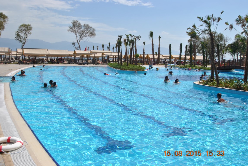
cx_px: 124
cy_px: 83
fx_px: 248
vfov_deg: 37.0
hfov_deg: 53.1
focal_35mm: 36
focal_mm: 24
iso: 100
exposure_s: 1/320
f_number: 9
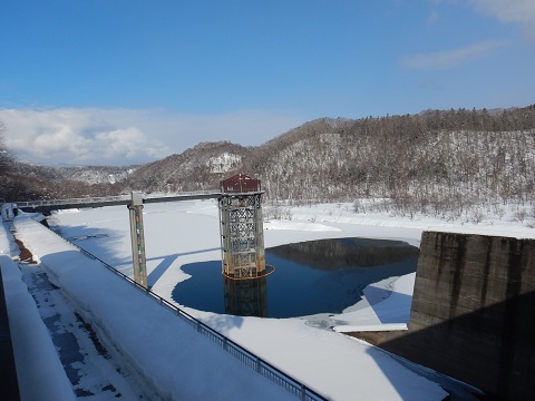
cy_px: 204
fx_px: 386
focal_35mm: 25
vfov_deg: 54.9
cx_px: 270
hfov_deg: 69.4
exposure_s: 1/500
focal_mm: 4.3
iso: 125
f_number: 8.2
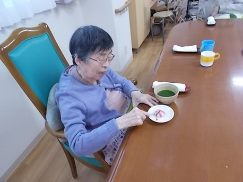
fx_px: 182
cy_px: 91
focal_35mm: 26
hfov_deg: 67.3
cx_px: 122
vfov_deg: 53.0
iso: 200
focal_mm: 4.6
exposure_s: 1/13
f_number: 3.2
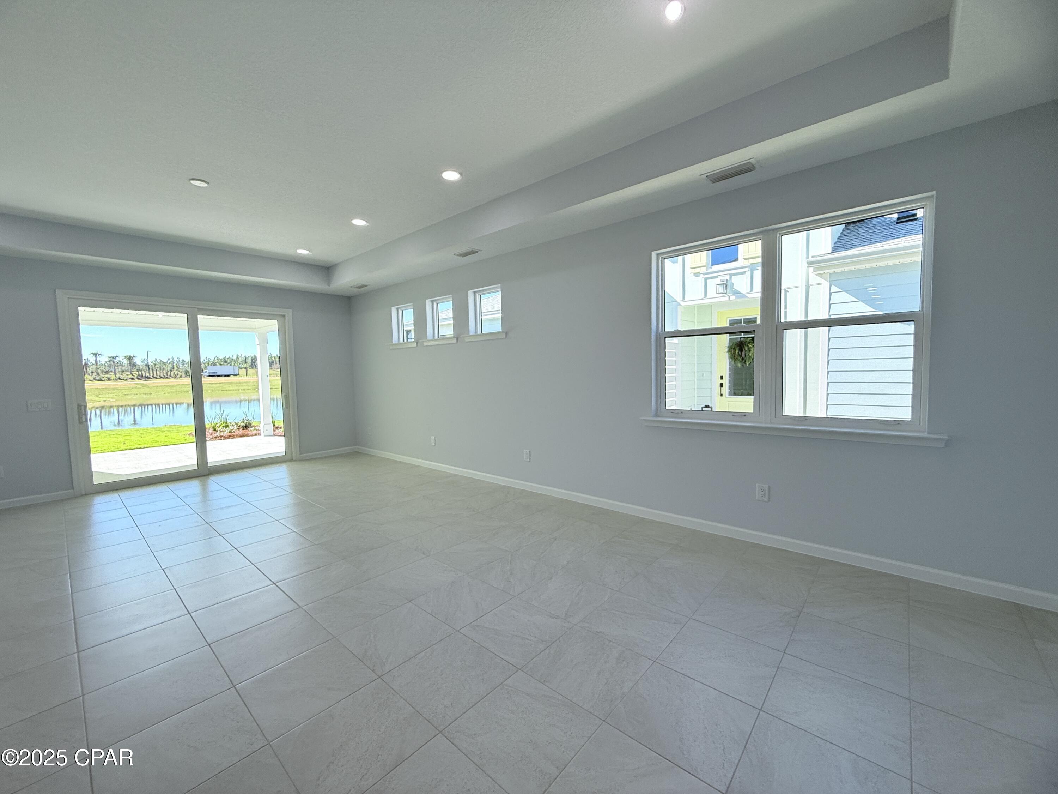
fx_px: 428
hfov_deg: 102.1
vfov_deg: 85.7
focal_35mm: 14
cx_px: 529
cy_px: 397
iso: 64
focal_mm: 2.22
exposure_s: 1/262
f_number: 2.2
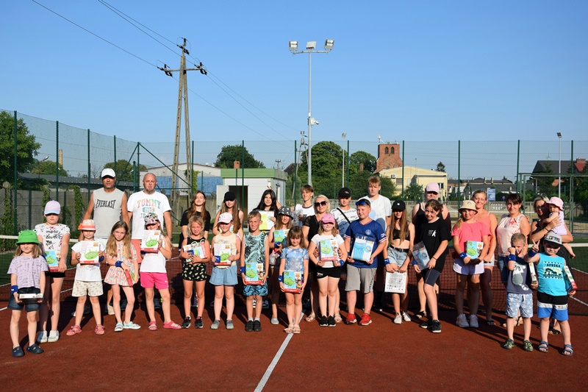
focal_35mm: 39
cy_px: 196
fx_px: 637
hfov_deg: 49.6
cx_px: 294
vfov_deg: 34.2
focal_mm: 26
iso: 400
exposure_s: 1/1600
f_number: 7.1
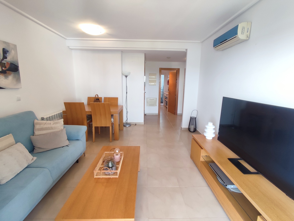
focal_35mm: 16
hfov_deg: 94.5
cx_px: 147
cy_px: 110
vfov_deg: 78.2
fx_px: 136
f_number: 2.2
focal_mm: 1.65
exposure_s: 1/50
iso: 169
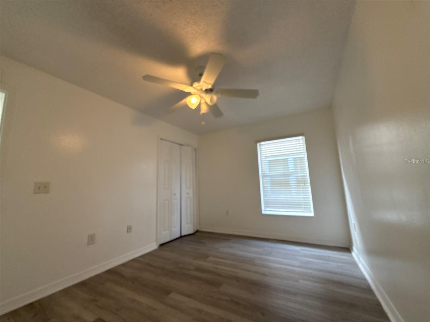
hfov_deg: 102.1
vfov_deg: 85.7
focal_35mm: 14
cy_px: 161
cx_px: 215
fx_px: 174
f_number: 2.2
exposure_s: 1/40
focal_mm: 2.22
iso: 80
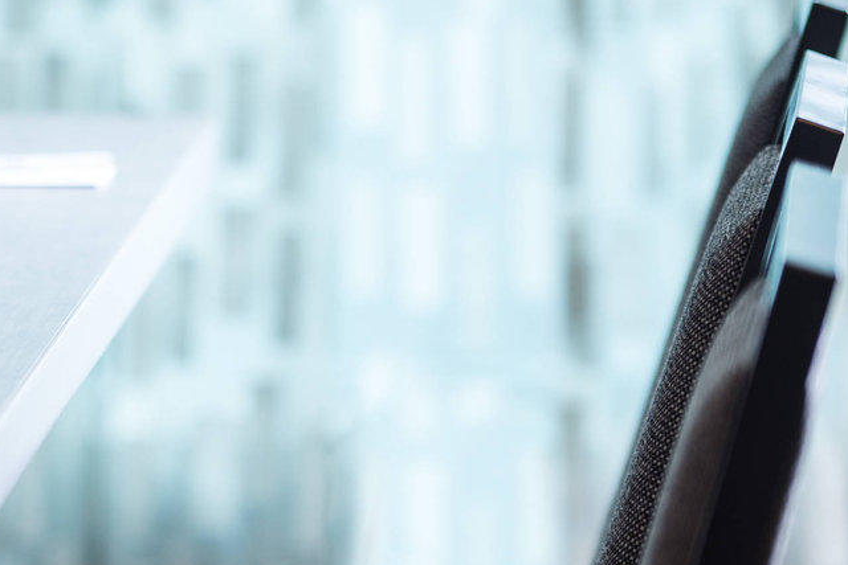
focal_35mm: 416
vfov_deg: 3.3
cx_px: -419
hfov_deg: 4.9
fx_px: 9801
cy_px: 202
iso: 200
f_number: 5.6
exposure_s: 1/125
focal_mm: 130
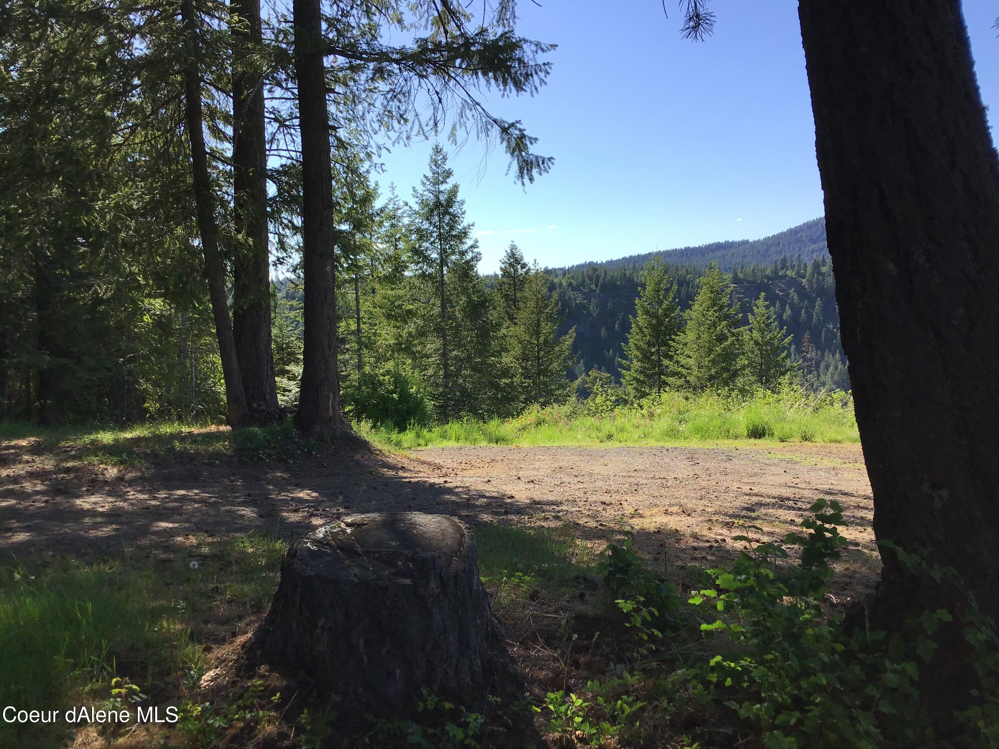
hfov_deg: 58.4
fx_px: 895
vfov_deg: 45.4
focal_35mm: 31
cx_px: 500
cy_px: 374
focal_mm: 3.3
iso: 25
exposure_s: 1/849
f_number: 2.4
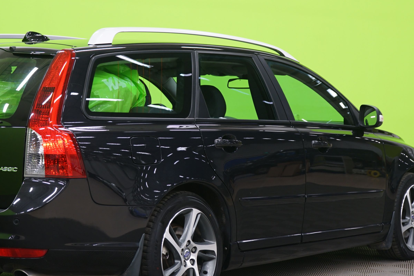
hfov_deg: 24.1
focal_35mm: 84
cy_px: 124
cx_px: 146
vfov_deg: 16.3
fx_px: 966
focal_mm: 51
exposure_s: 1/5
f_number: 4.5
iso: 400
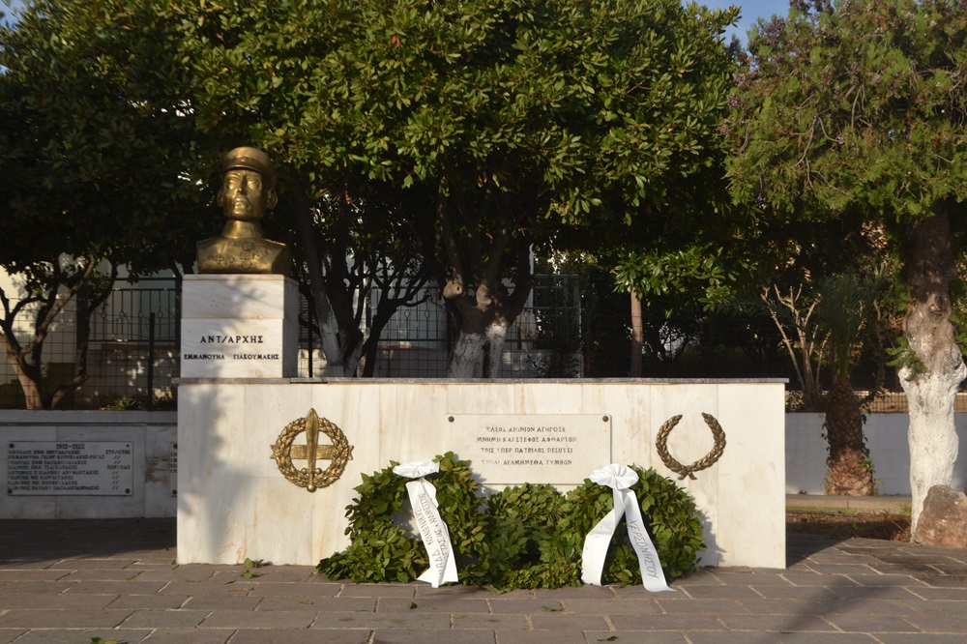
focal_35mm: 45
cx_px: 484
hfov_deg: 43.6
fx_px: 1208
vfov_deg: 29.8
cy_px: 322
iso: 100
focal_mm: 30
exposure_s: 1/200
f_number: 9
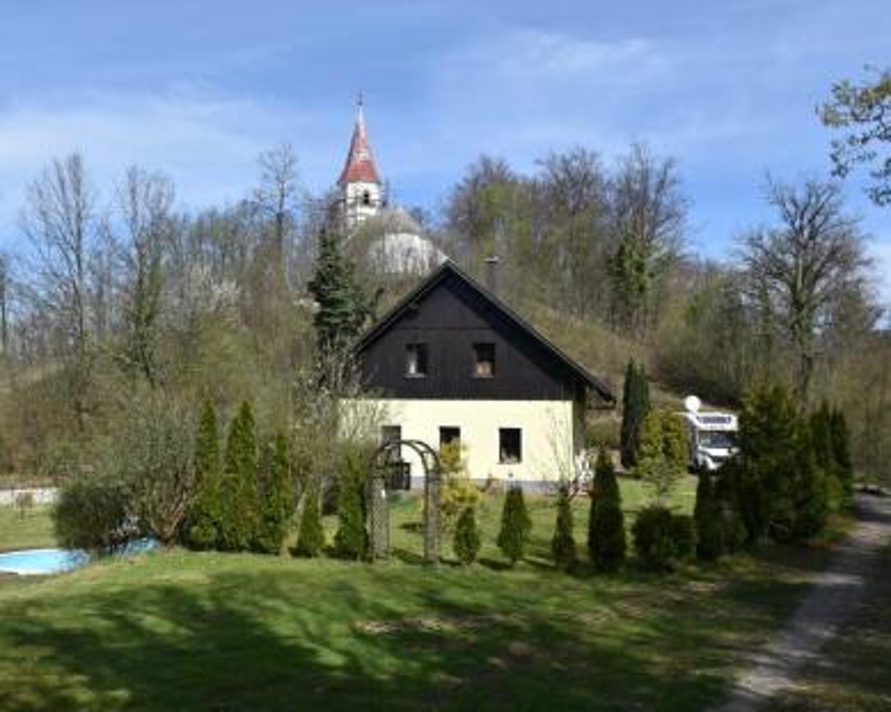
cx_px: 362
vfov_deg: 47.1
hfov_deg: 56.8
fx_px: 817
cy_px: 361
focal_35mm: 31
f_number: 9
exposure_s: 1/400
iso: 200
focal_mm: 18
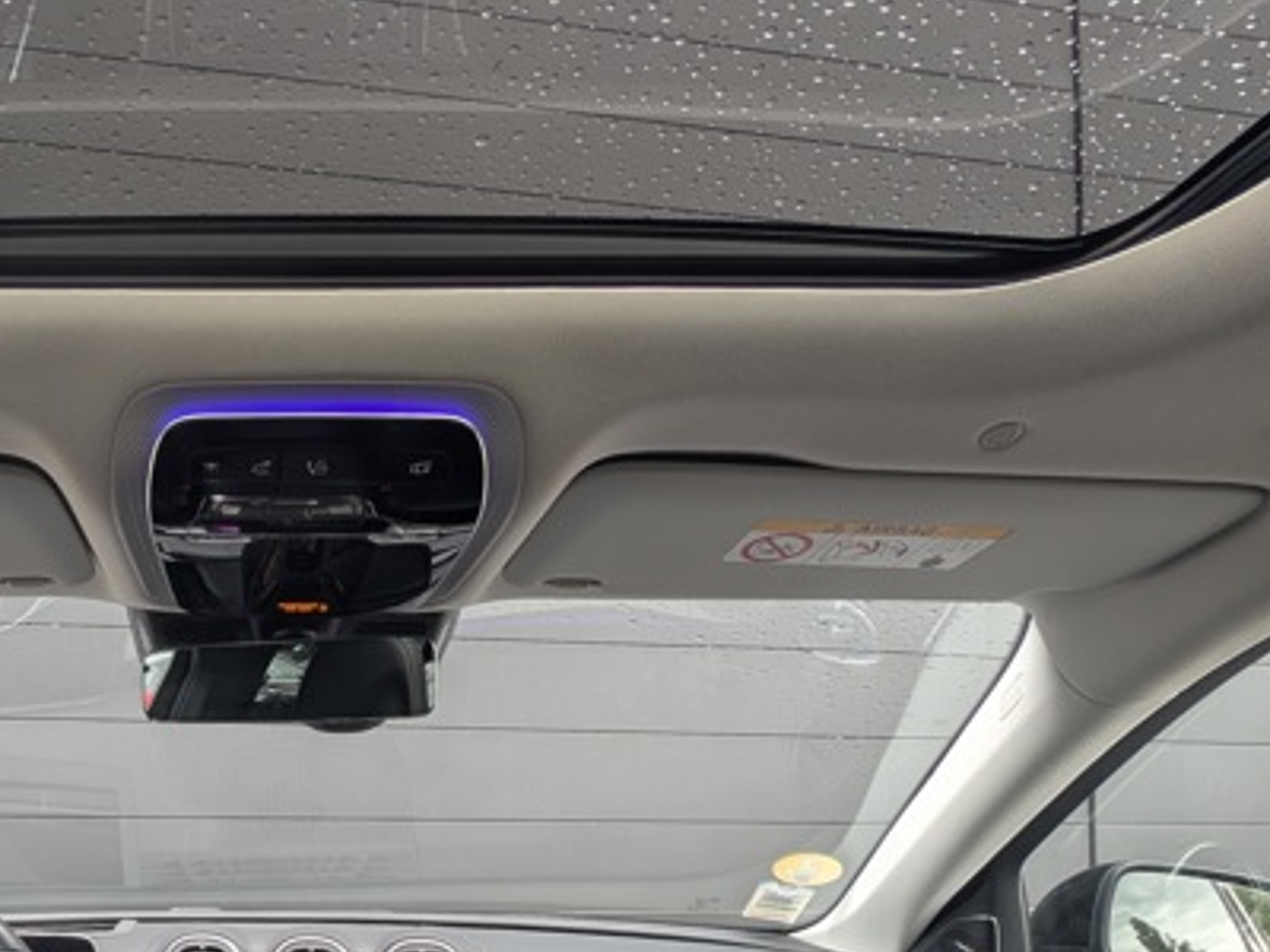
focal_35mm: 24
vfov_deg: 51.5
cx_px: 241
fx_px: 881
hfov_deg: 64.8
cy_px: 822
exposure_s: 1/71.3
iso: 37
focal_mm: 2.23
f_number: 1.95
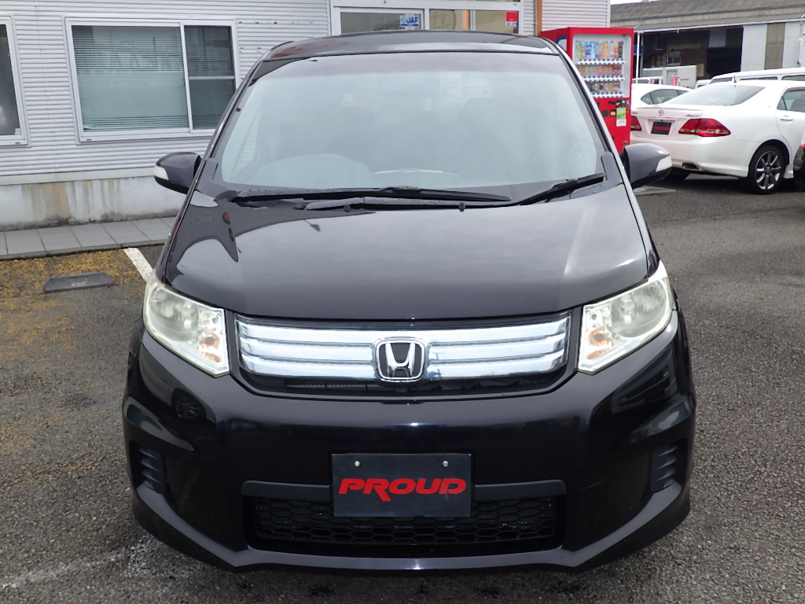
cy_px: 302
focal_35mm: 34
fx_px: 791
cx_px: 402
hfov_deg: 54.0
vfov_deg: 41.8
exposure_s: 1/250
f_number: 4.6
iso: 125
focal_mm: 6.1
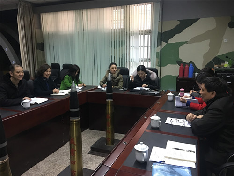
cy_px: 88
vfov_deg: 48.2
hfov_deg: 61.7
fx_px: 196
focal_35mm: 29
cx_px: 117
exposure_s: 1/10
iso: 80
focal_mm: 4.15
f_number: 2.2
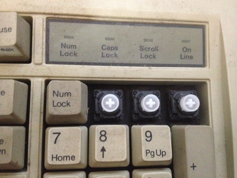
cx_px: 118
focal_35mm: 35
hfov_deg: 52.6
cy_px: 89
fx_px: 240
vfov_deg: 40.7
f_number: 2.4
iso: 800
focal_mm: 4.28
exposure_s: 1/15
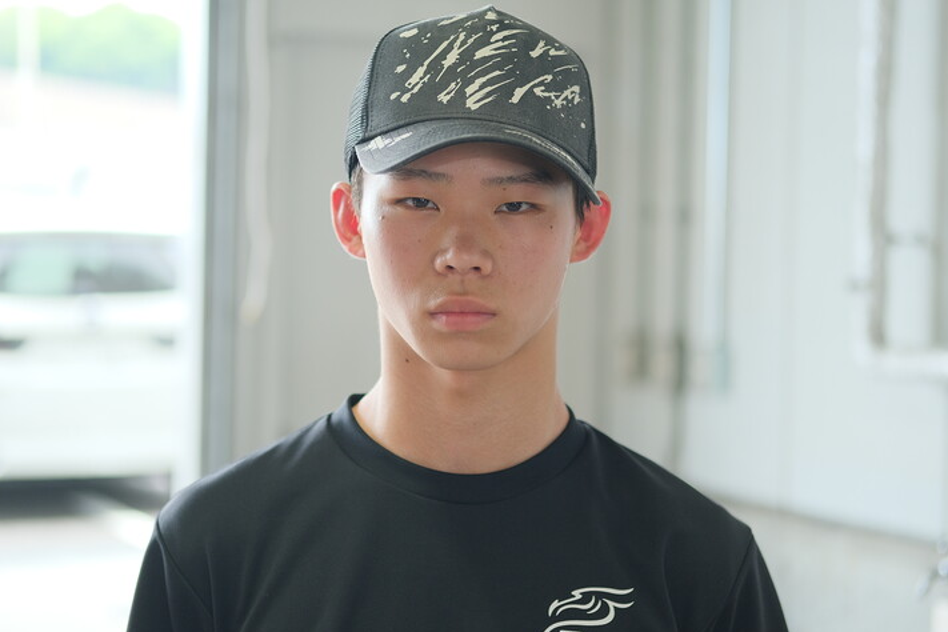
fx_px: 2001
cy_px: 319
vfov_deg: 17.9
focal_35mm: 76
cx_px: 469
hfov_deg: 26.7
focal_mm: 50
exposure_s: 1/320
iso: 640
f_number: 2
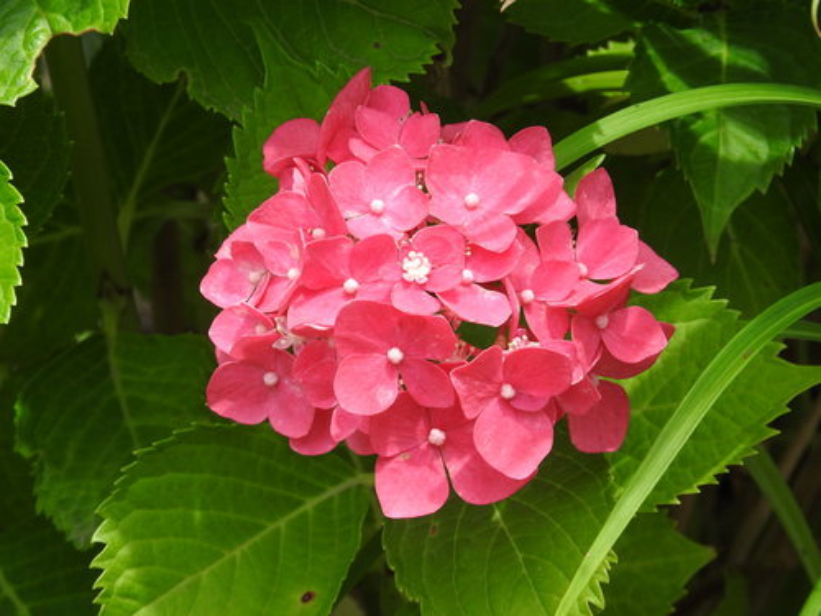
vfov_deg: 2.7
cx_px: 410
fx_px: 13045
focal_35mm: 550
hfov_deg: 3.6
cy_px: 308
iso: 140
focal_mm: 98.5
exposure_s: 1/250
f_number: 5.6
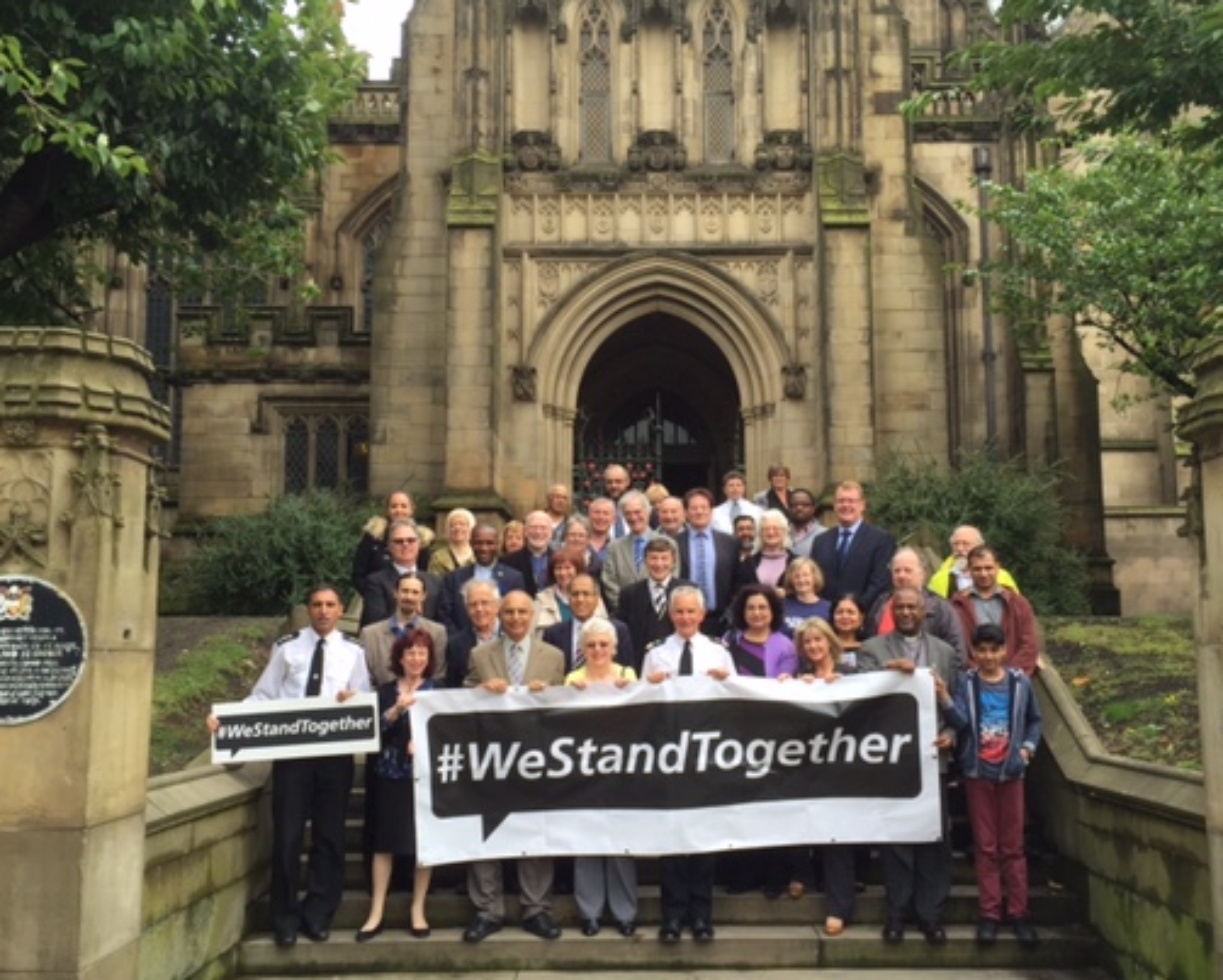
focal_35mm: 36
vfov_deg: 41.2
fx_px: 1304
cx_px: 647
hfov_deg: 50.2
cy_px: 513
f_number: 2.2
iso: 32
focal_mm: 4.15
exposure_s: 1/391
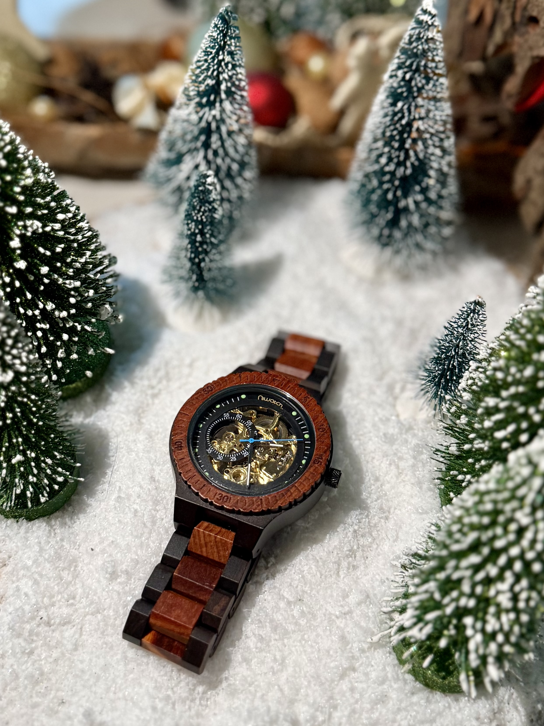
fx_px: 503
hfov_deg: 56.8
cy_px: 363
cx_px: 272
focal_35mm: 24
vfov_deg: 71.6
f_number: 1.78
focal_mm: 6.76
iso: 200
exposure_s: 1/64
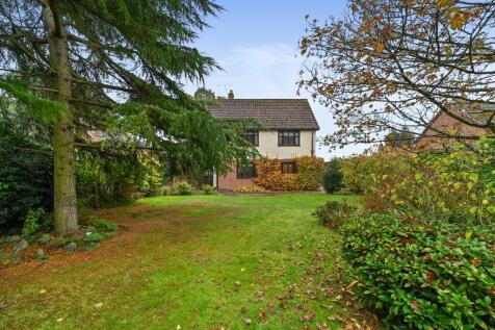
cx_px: 248
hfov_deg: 104.3
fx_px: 192
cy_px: 165
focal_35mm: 14
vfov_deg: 81.2
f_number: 8
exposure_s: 1/60
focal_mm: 14
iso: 500
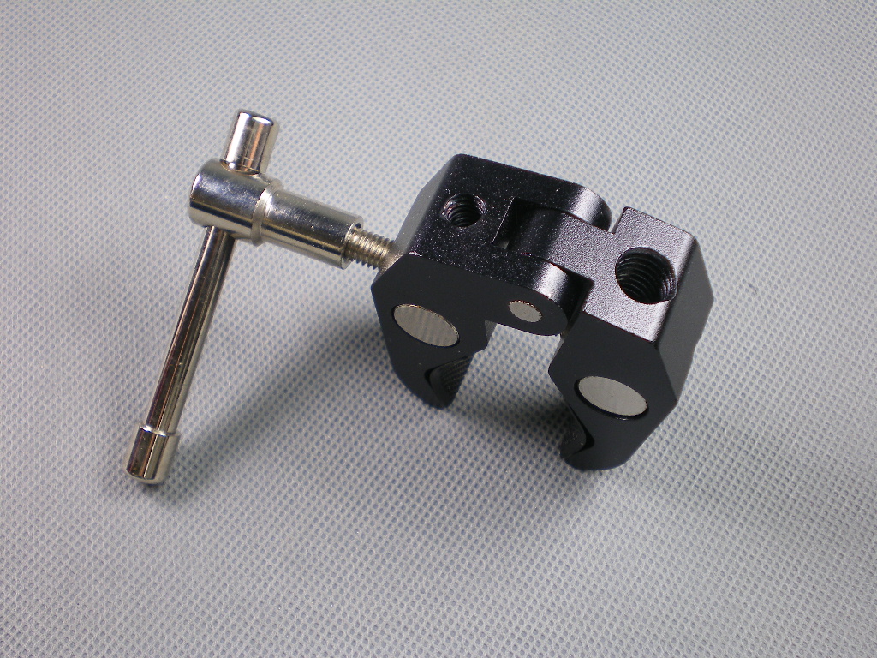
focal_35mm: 50
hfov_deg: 38.2
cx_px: 438
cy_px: 329
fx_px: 1267
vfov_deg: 29.1
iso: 64
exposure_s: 1/40
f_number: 3.7
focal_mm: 8.4
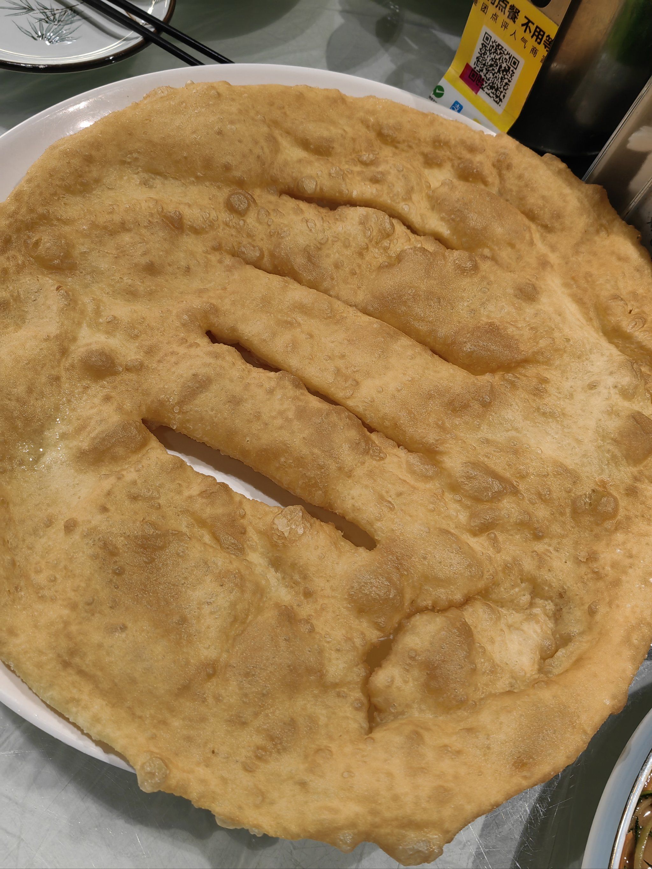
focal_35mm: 27
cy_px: 434
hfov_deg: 51.4
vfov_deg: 65.3
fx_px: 678
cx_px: 326
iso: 160
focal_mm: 5.54
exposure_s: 1/100
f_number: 1.8
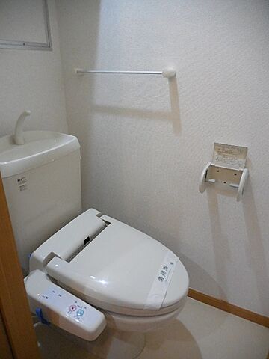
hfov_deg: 54.9
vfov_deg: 69.4
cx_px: 134
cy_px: 180
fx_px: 259
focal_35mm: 25
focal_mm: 4.5
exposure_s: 1/60
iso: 800
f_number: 3.3
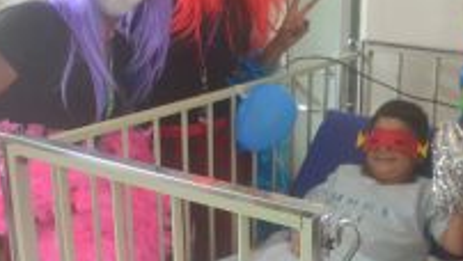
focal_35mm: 56
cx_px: 321
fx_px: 688
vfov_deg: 21.4
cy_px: 169
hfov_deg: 36.7
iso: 1000
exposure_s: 1/100
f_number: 3.5
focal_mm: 18
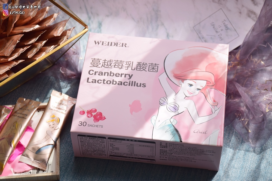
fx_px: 748
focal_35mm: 99
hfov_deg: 20.6
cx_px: 136
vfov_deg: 13.8
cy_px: 90
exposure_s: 1/800
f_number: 7.1
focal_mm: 66
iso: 400
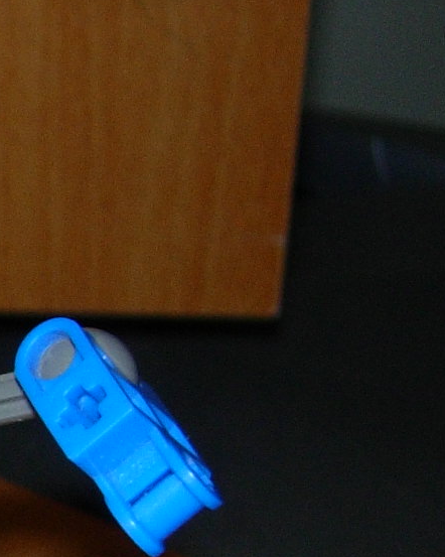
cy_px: 549
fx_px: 2866
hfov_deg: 8.1
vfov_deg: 11.0
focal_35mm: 174
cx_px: -672
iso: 79
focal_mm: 7.8
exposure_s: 1/64
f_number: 2.8
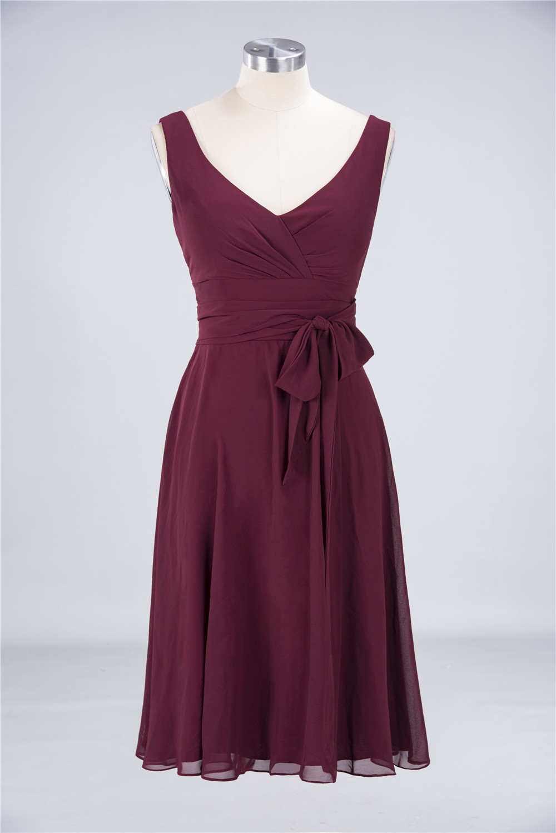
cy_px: 416
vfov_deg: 28.8
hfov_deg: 19.5
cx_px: 278
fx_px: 1620
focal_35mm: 70
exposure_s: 1/100
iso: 100
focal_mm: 70
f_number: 10
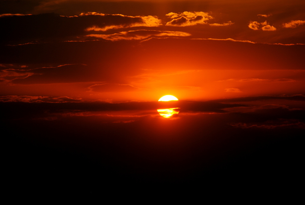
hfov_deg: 6.9
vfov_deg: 4.6
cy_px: 102
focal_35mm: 300
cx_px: 152
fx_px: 2545
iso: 100
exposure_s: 1/640
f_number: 8
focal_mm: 200
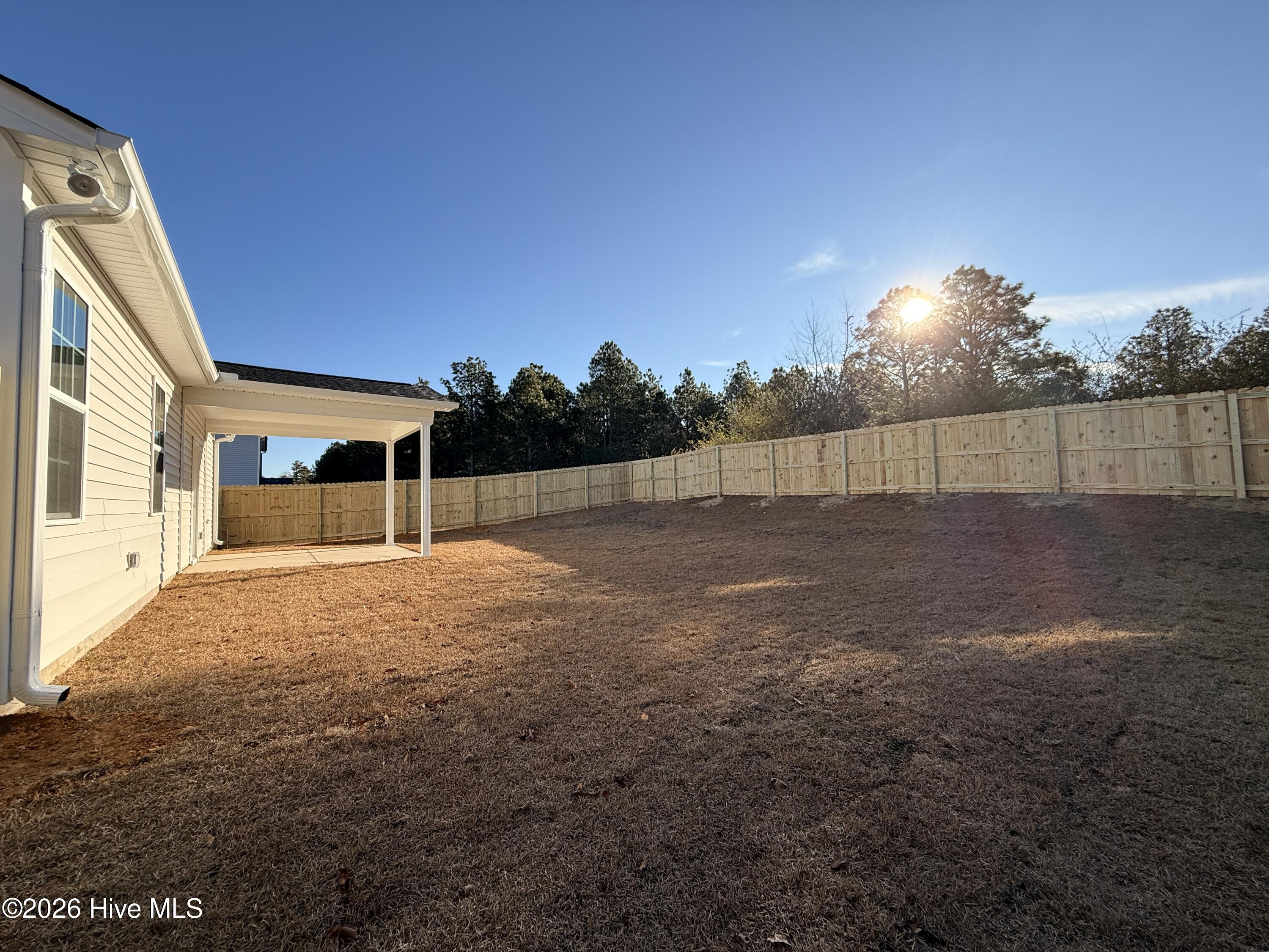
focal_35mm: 14
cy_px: 476
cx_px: 634
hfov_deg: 102.1
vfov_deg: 85.7
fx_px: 513
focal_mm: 2.22
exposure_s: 1/1431
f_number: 2.2
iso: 64
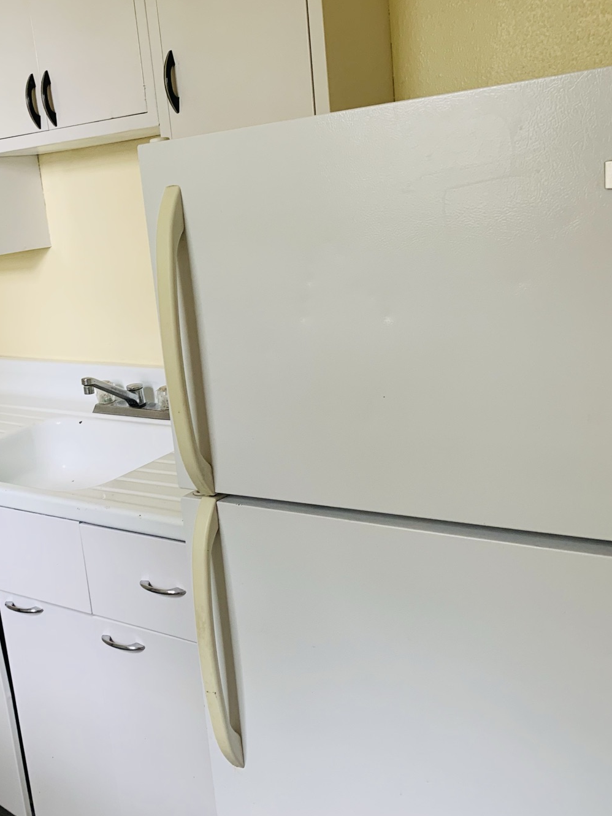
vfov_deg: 46.8
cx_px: 193
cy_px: 425
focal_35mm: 40
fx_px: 943
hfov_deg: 35.5
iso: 100
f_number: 1.8
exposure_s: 1/62
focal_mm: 4.25
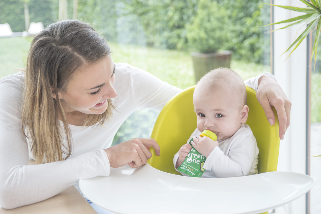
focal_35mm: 63
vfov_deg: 21.6
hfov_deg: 31.9
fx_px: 562
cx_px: 158
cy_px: 107
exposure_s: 1/160
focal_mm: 62
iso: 400
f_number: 5
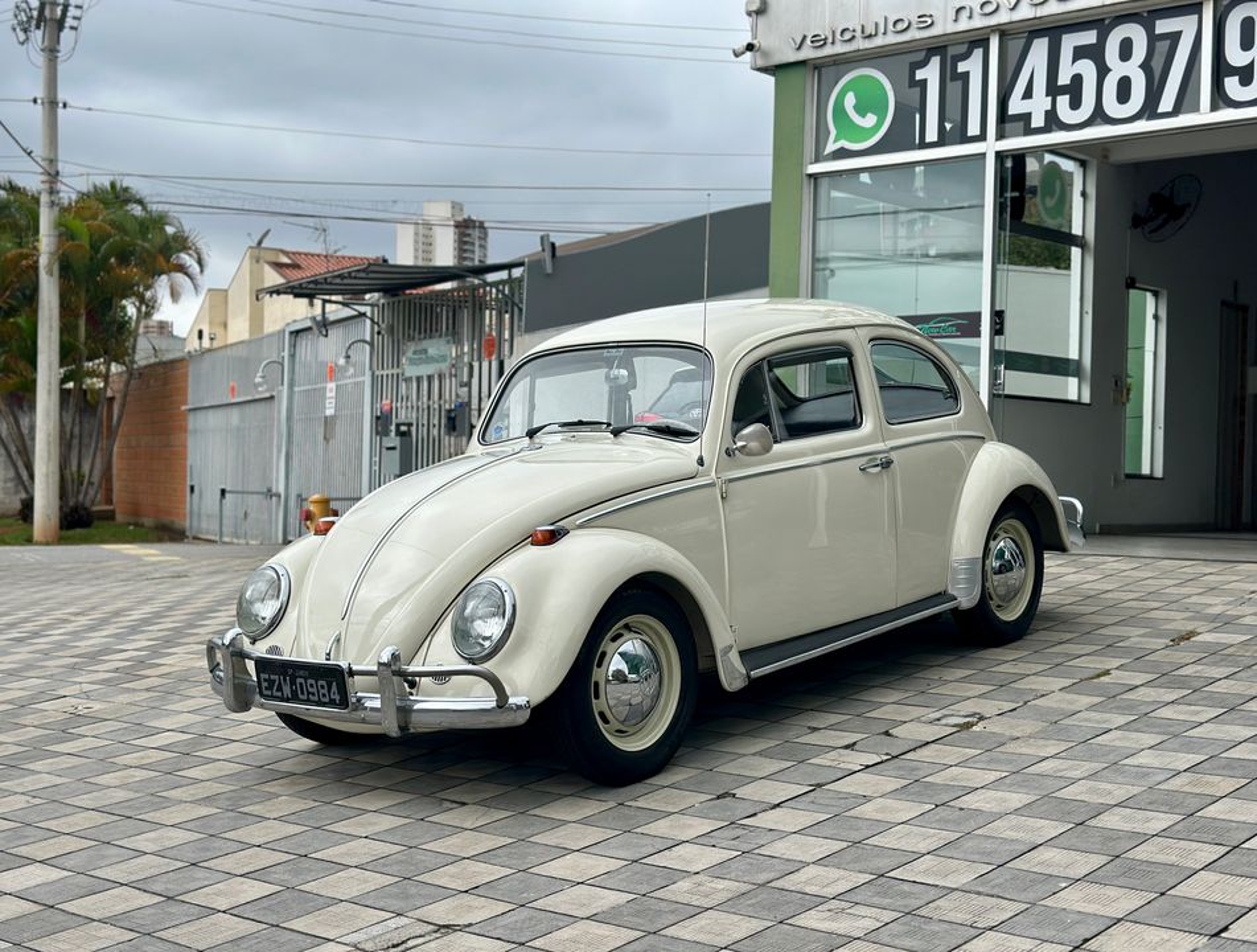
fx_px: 1749
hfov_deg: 39.5
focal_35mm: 48
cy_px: 476
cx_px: 628
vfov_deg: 30.4
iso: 100
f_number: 1.78
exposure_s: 1/3472
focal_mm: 6.86
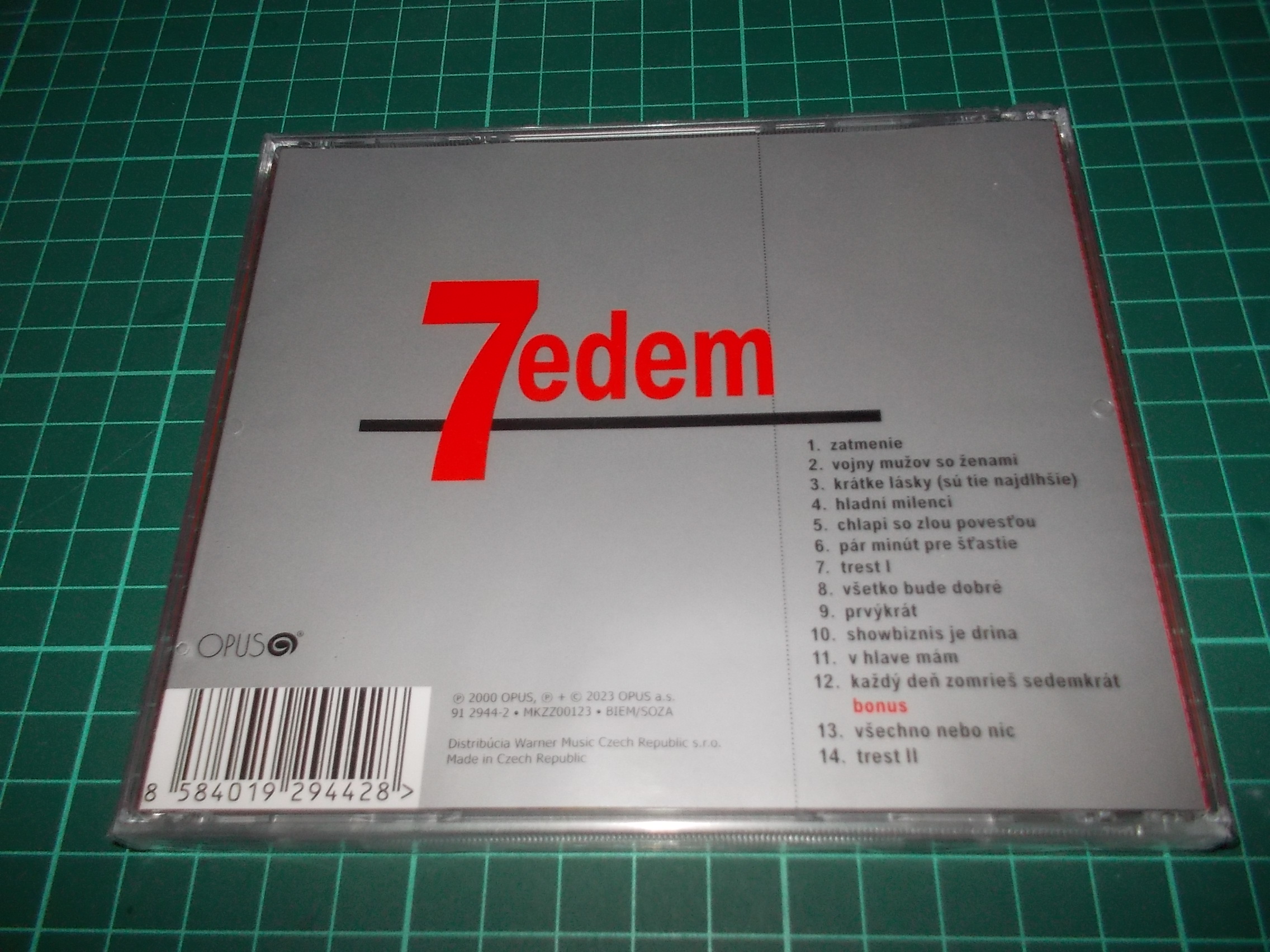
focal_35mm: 29
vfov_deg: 48.2
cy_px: 476
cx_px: 635
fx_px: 1064
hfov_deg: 61.7
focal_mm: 4.1
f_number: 3.3
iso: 200
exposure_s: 1/30
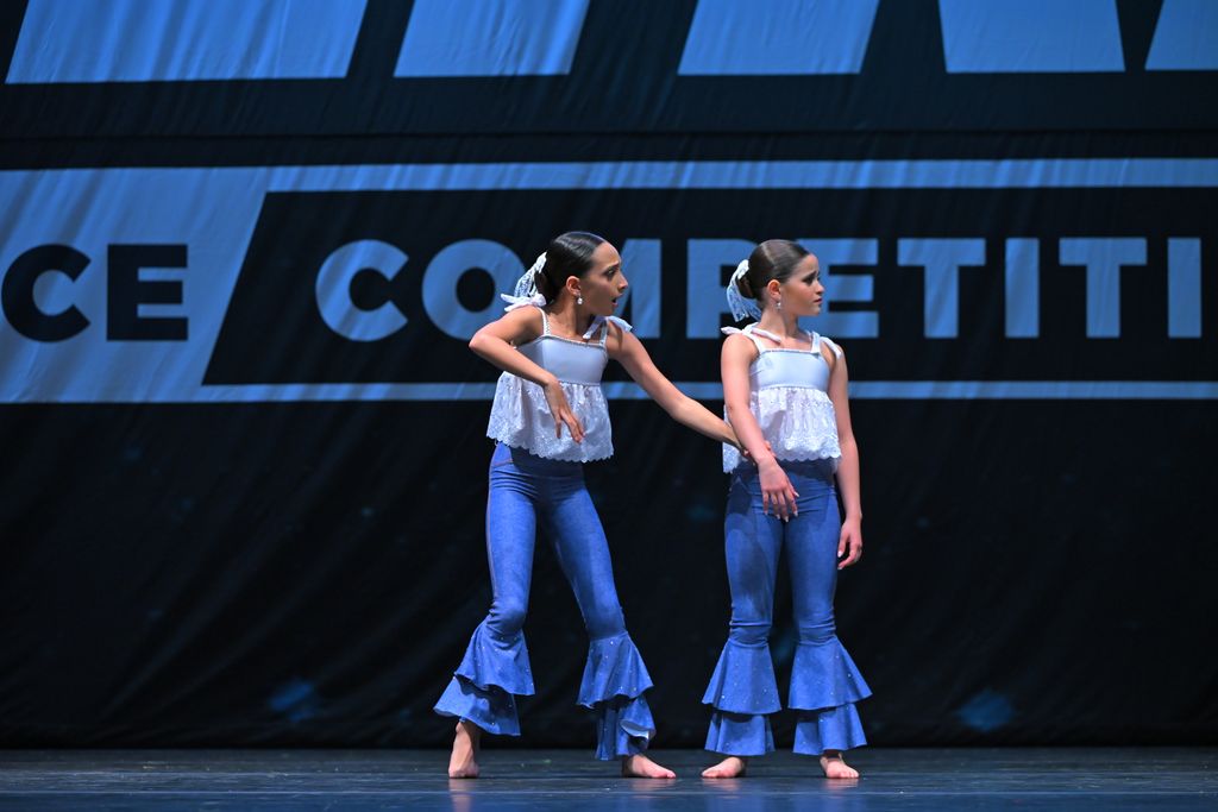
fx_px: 4060
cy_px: 406
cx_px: 609
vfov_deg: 11.4
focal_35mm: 120
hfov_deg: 17.1
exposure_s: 1/800
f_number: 3.5
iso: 2500
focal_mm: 120
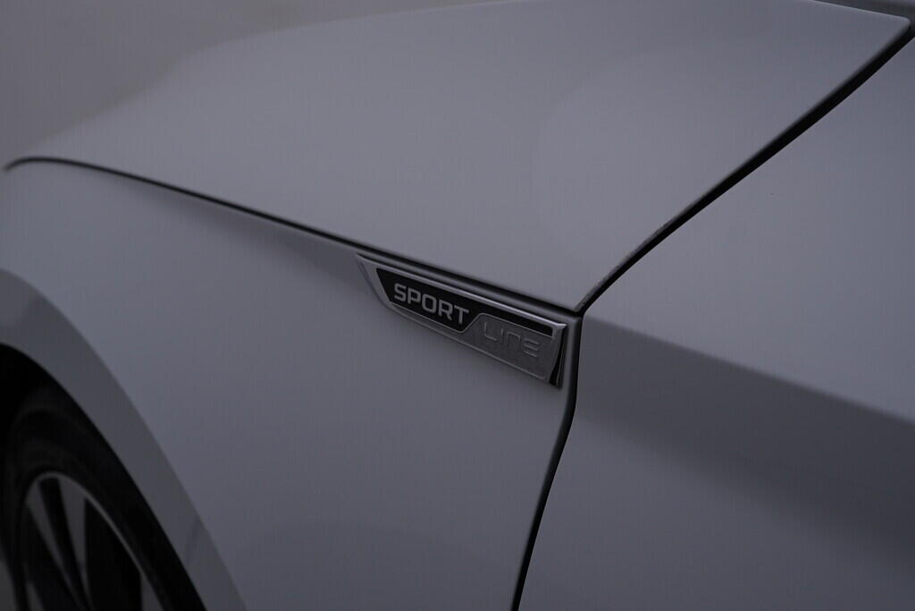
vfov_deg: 36.9
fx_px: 915
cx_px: 458
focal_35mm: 36
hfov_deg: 53.1
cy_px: 306
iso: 125
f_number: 6.3
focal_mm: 24
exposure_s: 1/200
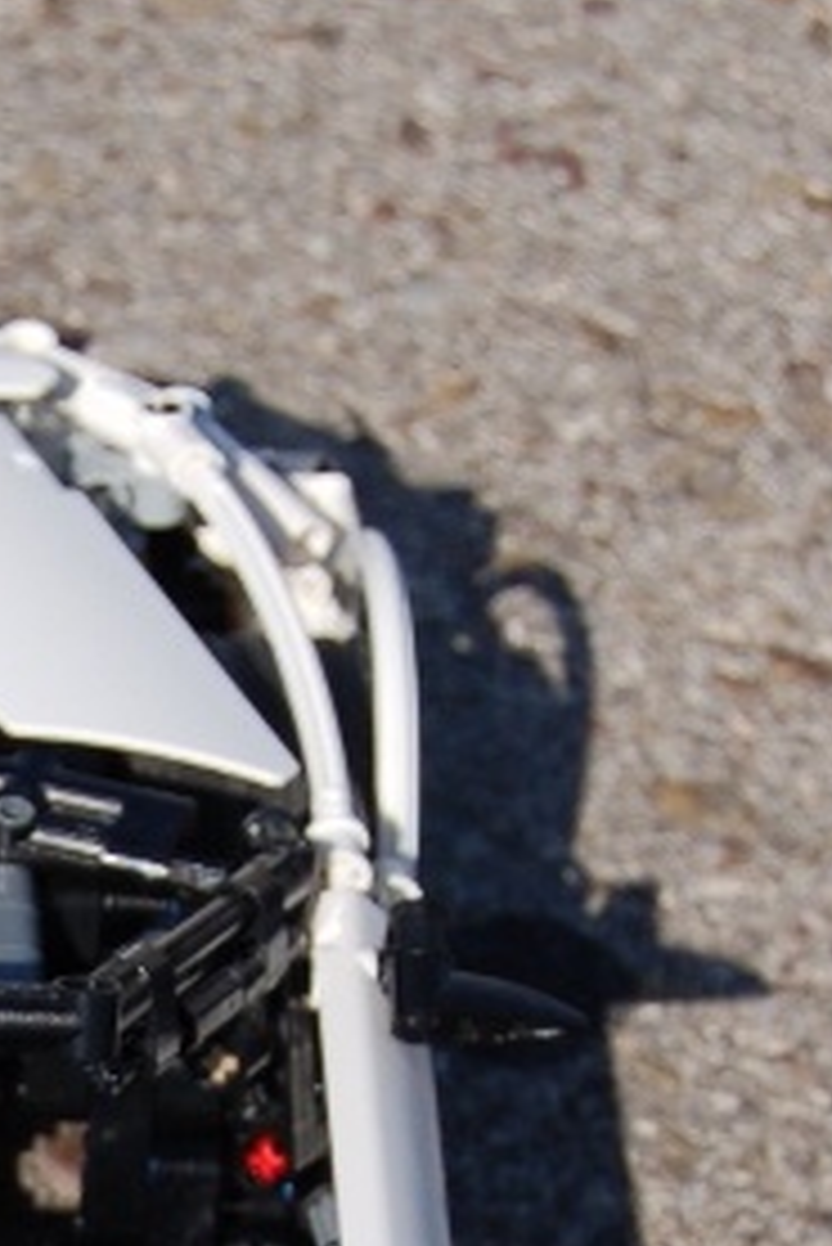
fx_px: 5907
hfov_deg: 7.9
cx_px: -396
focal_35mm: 171
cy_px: 1741
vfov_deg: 11.6
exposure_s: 1/1000
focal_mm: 35
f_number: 5.6
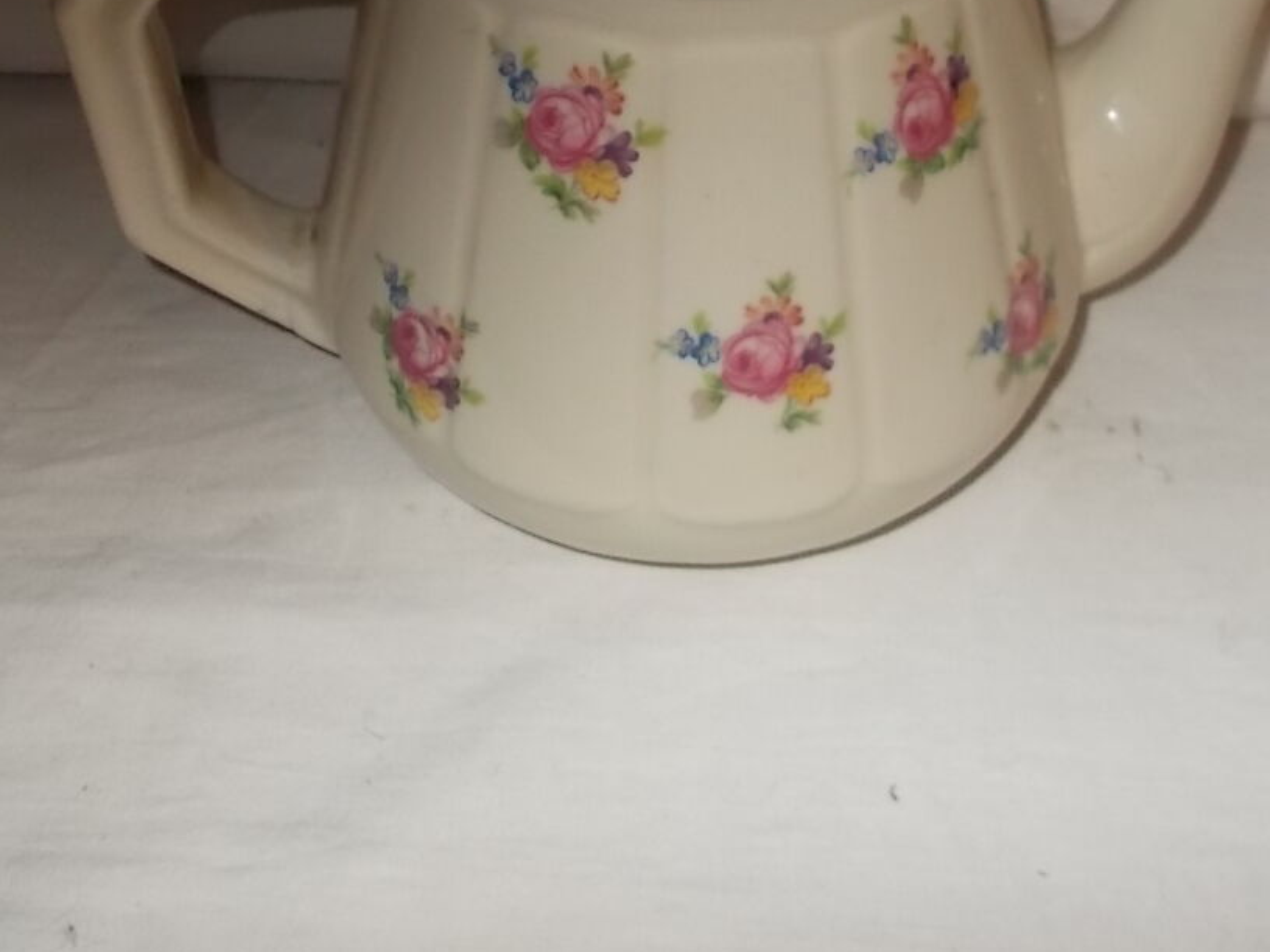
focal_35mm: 51
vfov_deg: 27.9
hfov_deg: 37.4
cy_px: 176
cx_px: 747
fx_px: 1871
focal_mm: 4.6
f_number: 3.2
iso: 200
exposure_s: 1/25
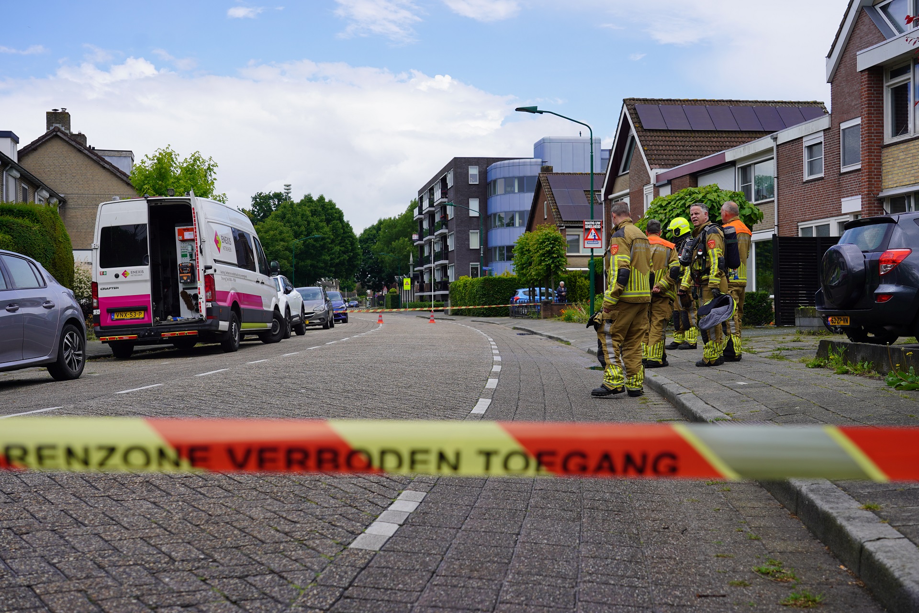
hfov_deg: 47.4
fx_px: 1047
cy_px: 306
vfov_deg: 32.6
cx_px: 460
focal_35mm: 41
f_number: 5
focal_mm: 41
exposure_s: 1/500
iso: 100
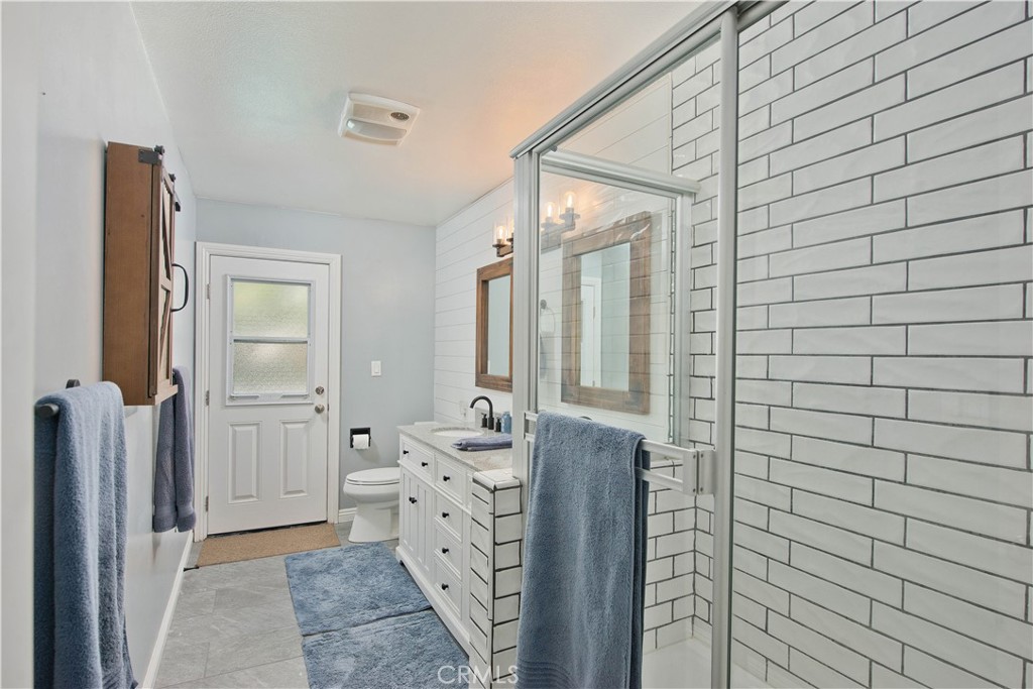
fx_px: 545
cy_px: 344
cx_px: 516
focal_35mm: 19
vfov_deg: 64.6
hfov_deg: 86.9
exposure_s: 1/200
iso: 400
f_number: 6.3
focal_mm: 19
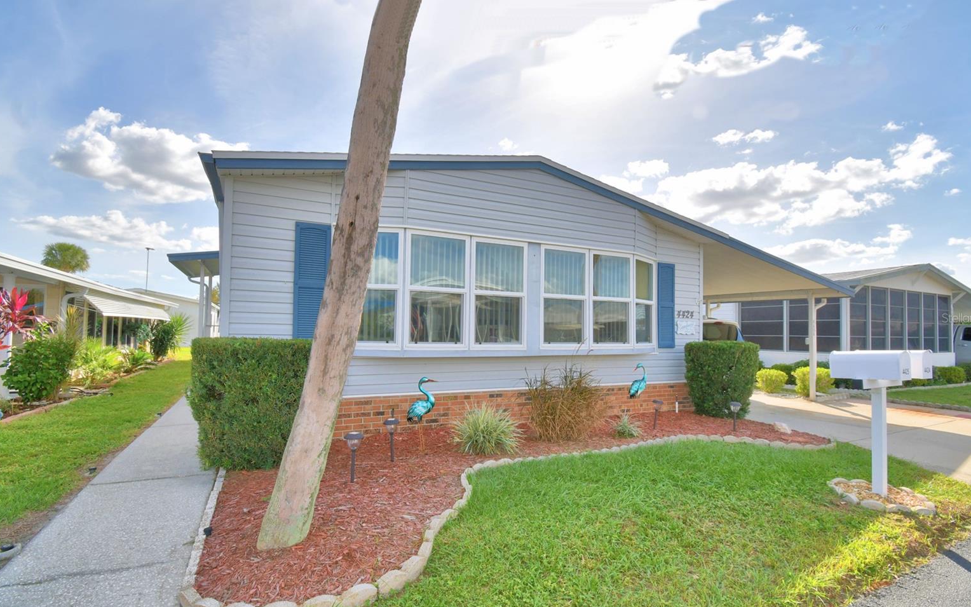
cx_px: 490
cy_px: 318
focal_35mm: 16
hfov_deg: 97.8
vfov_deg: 71.2
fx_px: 423
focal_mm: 10
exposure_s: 1/250
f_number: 9
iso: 100
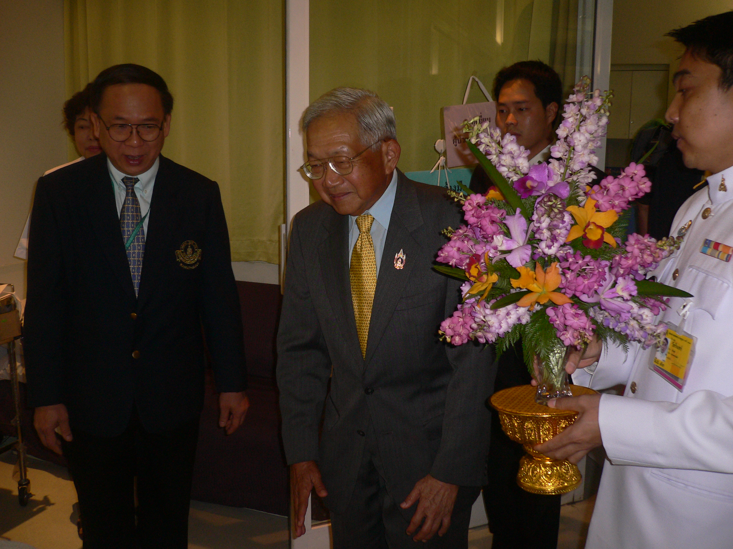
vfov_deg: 40.7
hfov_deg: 52.6
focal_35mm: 35
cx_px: 366
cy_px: 274
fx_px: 741
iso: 100
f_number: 2.8
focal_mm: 5.8
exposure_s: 1/60
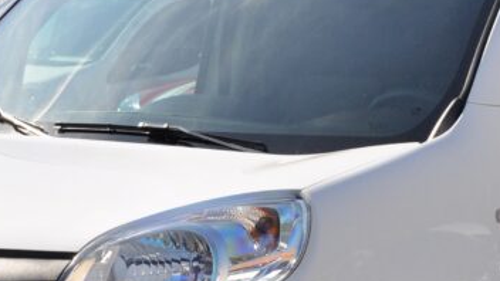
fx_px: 1936
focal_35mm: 146
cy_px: 236
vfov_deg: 8.3
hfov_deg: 14.7
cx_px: 300
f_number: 9
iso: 500
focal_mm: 32
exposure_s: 1/320
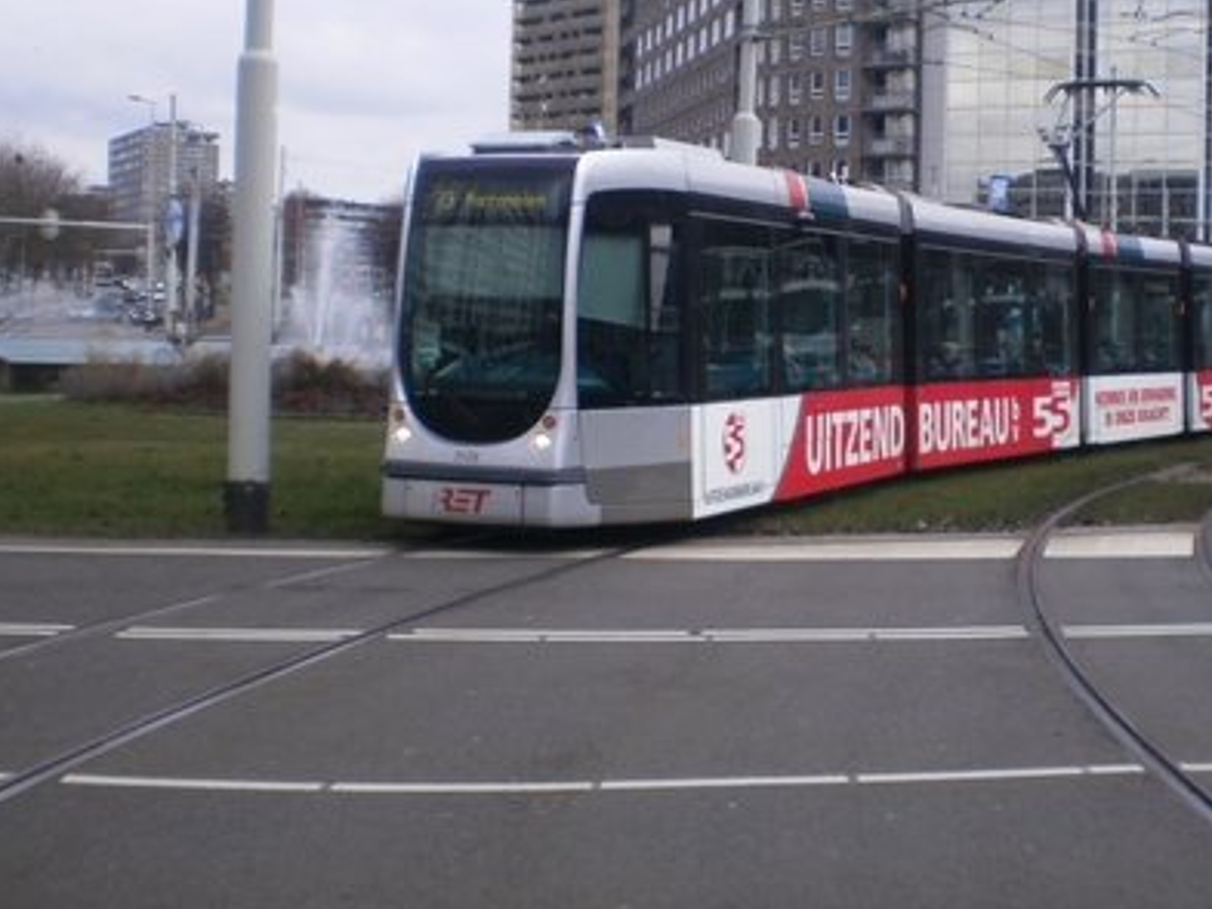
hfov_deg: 34.4
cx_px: 860
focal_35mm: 55
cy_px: 320
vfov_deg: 26.5
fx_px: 1926
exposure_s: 1/250
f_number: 4.6
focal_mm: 6.3
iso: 100
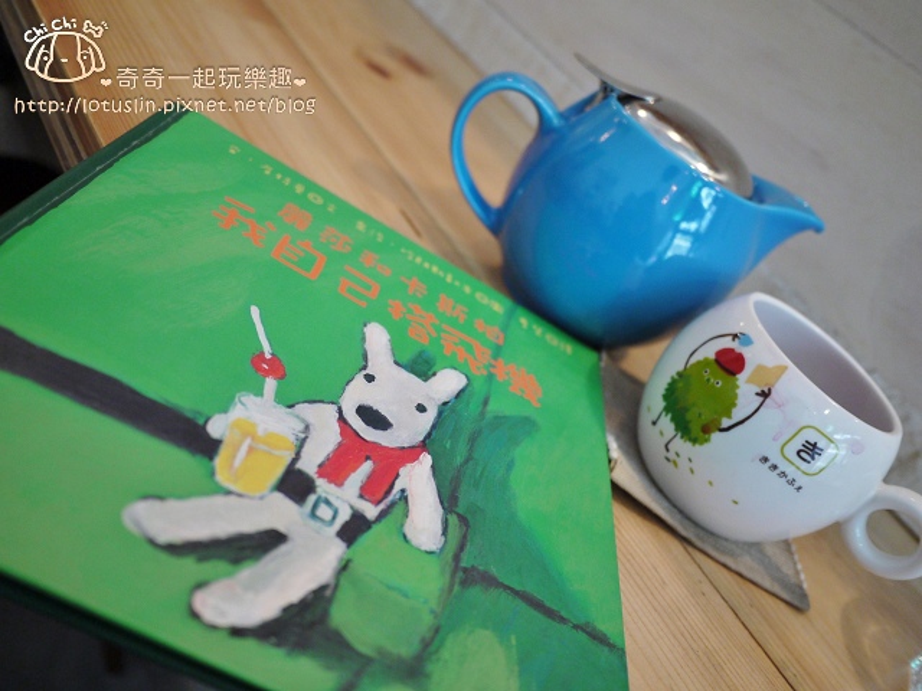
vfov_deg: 49.7
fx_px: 746
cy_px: 346
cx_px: 461
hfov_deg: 63.4
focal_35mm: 28
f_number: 2.5
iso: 400
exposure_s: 1/40
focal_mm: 14
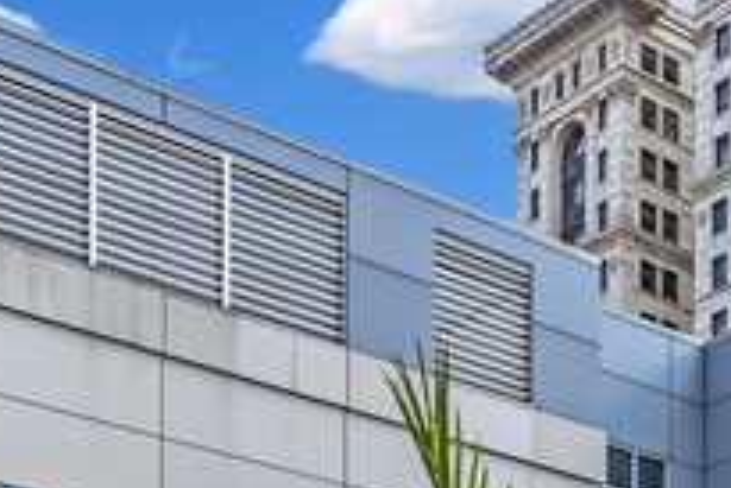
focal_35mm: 90
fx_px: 1829
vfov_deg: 12.5
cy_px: 1108
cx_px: 1027
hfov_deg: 20.1
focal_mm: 17
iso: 400
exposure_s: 1/200
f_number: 8
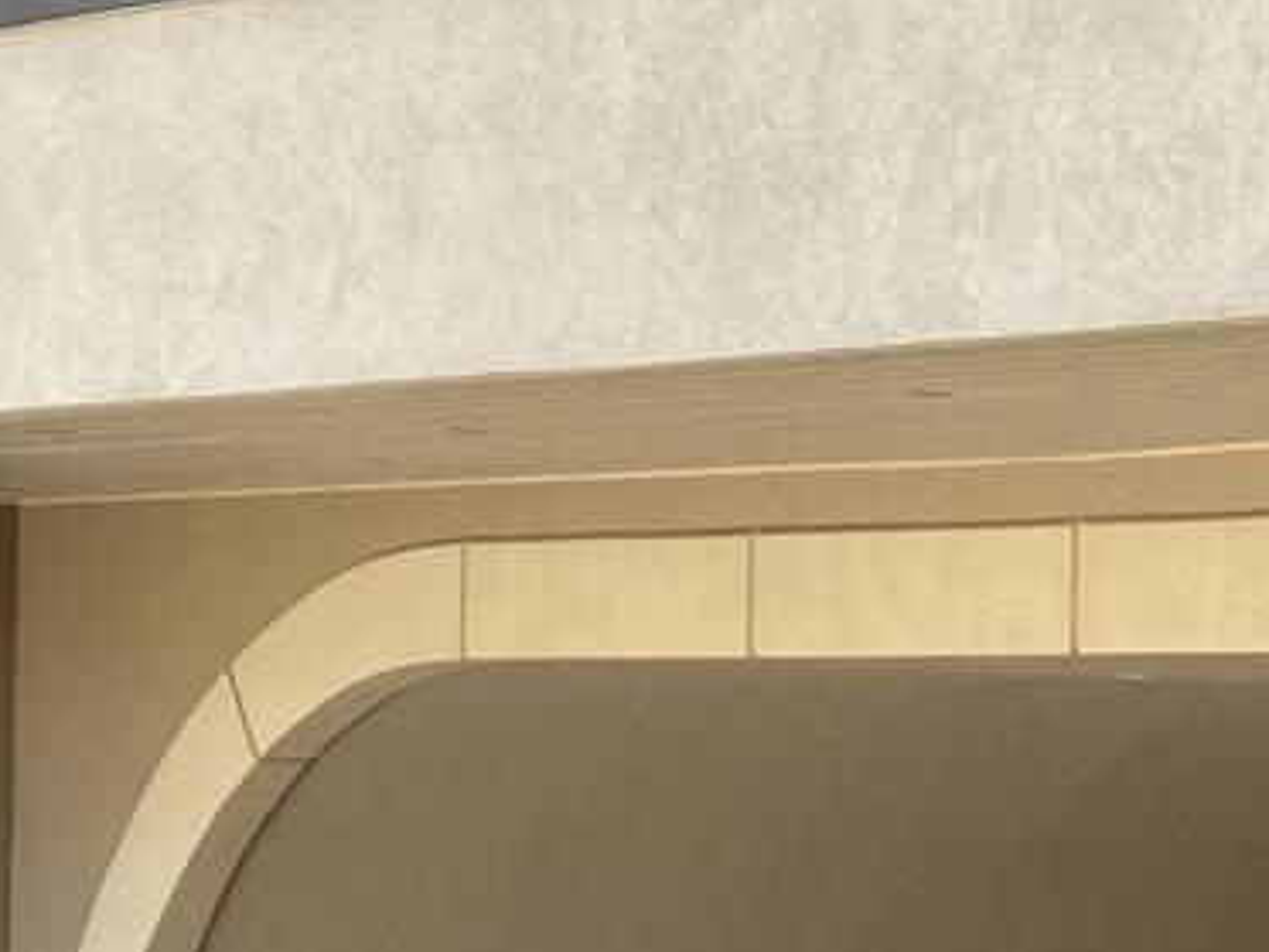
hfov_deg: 13.0
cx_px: 1934
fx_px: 5242
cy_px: 976
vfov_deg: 10.3
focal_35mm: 143
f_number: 1.8
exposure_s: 1/163
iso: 32
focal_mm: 4.25
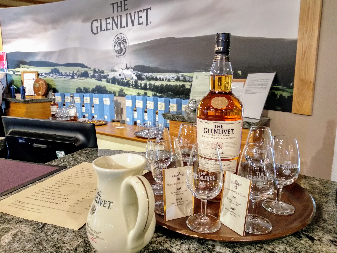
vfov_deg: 53.1
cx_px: 168
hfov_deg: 67.3
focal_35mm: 26
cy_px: 126
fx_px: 253
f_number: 2.2
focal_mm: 3.81
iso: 800
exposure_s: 1/20
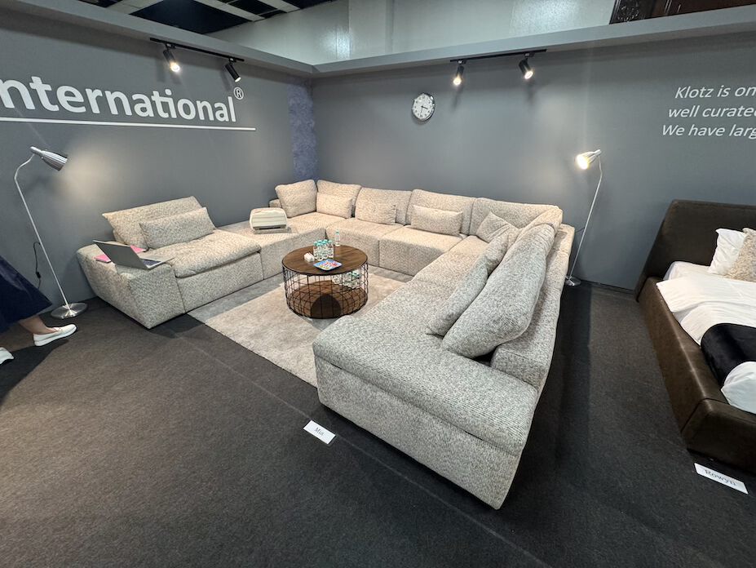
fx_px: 306
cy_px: 284
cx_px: 378
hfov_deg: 102.0
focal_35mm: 14
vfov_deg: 85.7
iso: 250
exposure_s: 1/99
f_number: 2.2
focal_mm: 2.22
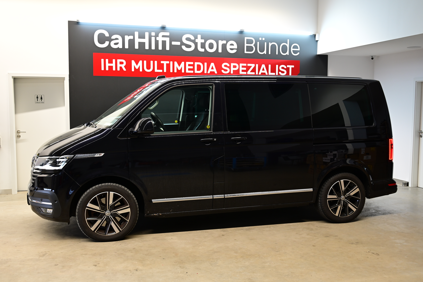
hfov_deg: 50.7
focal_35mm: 38
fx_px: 446
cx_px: 212
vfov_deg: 35.1
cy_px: 141
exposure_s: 1/50
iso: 800
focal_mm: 38
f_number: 5
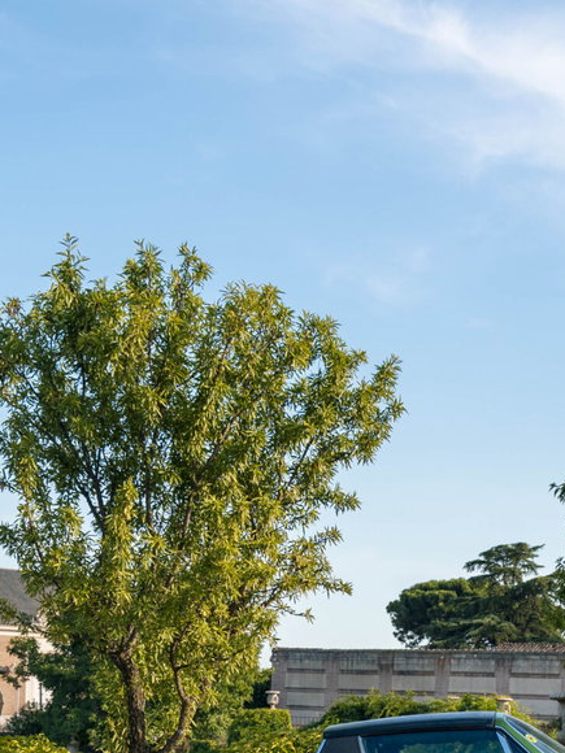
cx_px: 465
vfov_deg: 23.3
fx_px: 1719
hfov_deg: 18.5
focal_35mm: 79
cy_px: 817
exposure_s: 1/400
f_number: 3.5
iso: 100
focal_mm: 31
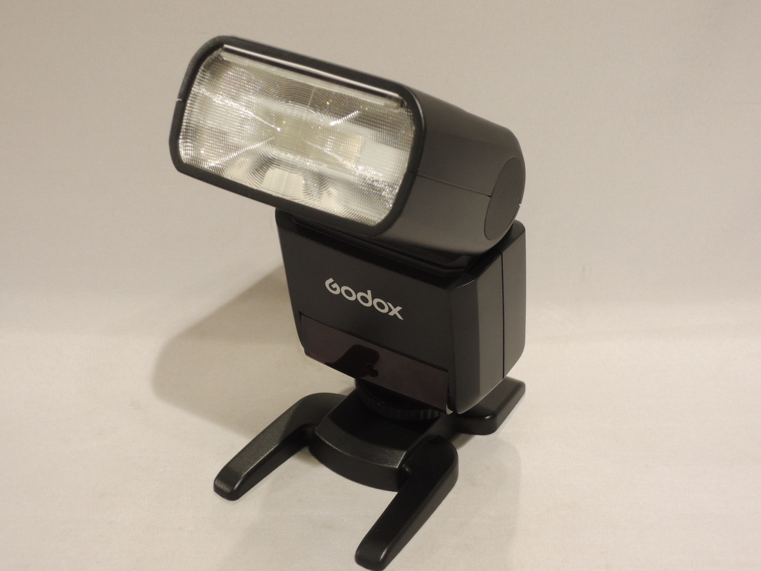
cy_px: 286
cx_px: 380
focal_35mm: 70
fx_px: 1539
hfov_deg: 27.8
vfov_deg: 21.0
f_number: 4.5
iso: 360
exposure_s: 1/100
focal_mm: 12.5
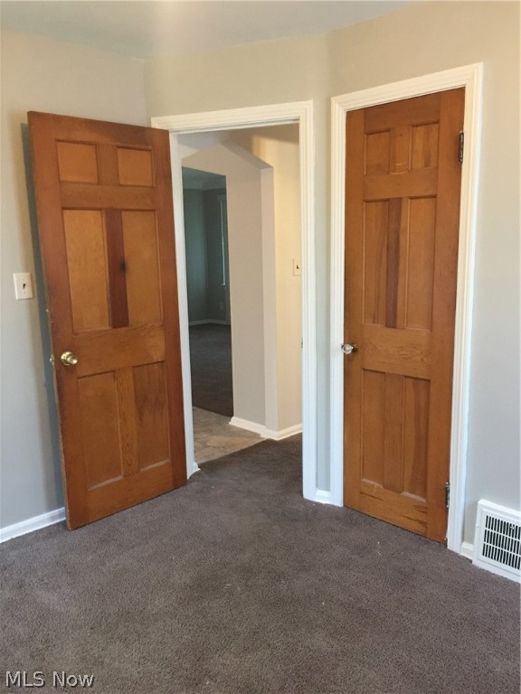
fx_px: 582
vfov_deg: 61.7
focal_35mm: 29
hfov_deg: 48.2
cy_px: 347
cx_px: 260
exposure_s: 1/15
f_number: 2.2
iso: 125
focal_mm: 4.15
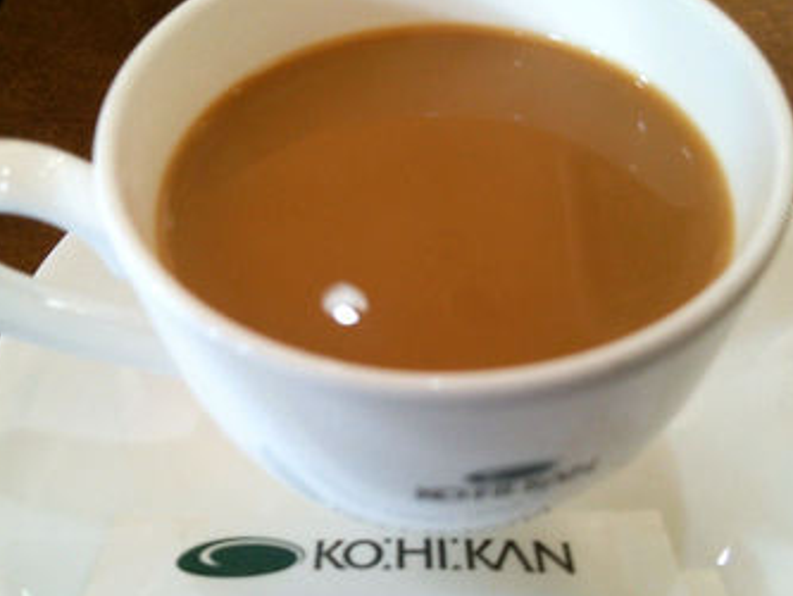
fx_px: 825
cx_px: 362
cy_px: 274
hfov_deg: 51.3
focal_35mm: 36
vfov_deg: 39.7
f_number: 1.94
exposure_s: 1/40
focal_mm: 4.06
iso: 160
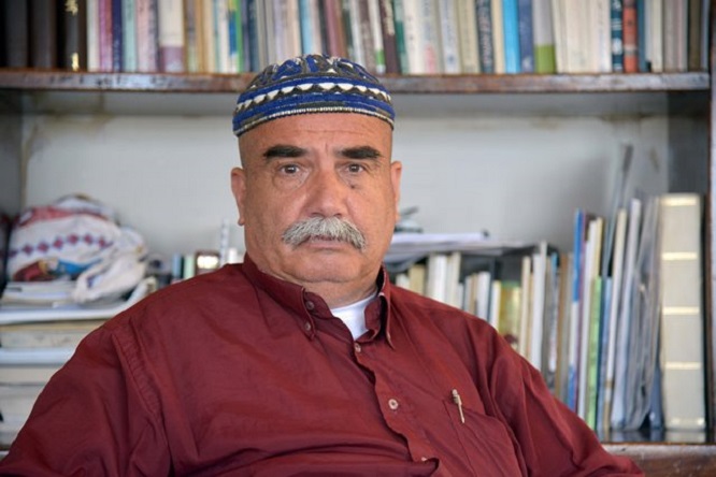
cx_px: 358
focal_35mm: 110
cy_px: 238
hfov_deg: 18.6
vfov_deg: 12.5
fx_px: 2188
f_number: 4
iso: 1600
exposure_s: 1/160
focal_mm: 110
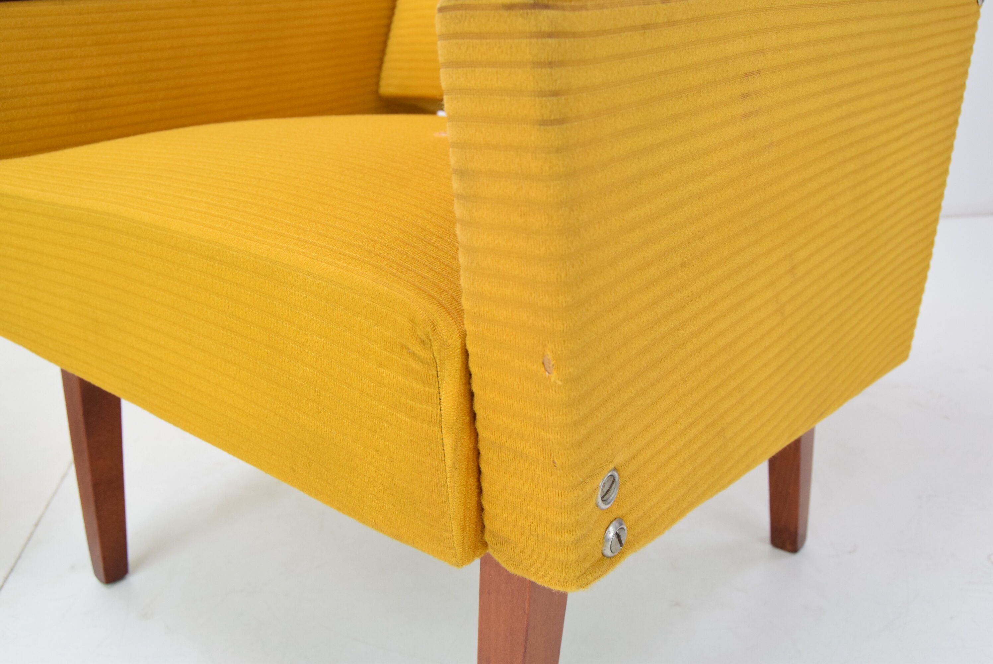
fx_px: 911
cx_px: 496
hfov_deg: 57.2
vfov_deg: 40.0
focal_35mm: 33
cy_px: 332
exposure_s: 1/160
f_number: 6.3
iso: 1600
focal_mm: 22
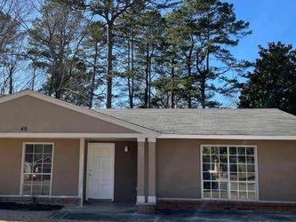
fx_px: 334
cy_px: 113
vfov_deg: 36.8
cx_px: 118
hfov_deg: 47.6
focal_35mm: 39
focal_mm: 5.1
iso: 32
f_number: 1.6
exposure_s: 1/1475
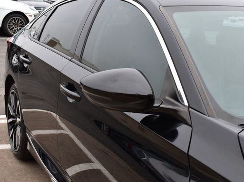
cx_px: 142
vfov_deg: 27.0
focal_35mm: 54
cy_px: 82
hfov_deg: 35.5
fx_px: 380
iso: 400
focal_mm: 30
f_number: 9
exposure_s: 1/100
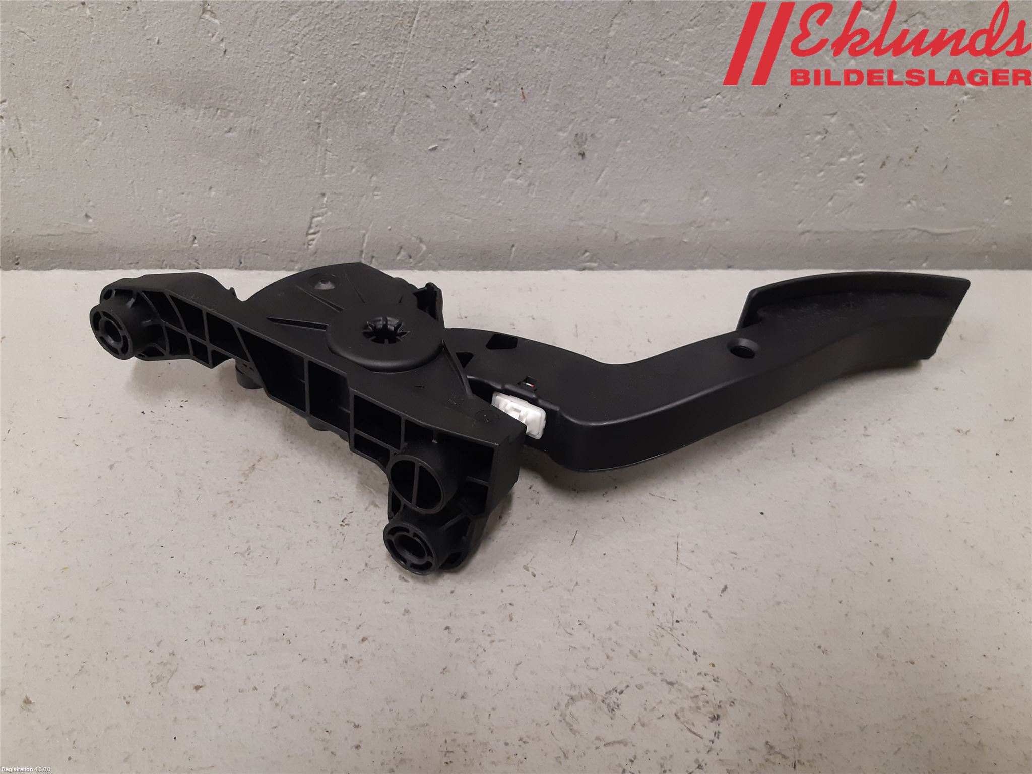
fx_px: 775
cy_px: 387
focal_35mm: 26
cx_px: 516
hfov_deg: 67.3
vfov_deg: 53.1
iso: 200
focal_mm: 3.93
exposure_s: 1/50
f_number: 1.7
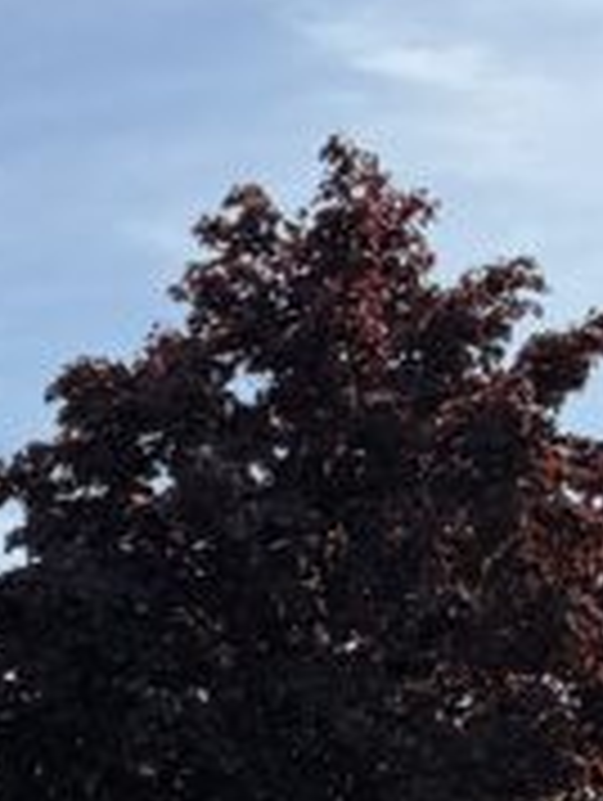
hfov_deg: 10.1
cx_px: -536
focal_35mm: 138
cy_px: 1314
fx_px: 3198
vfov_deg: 13.2
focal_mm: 6.76
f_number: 1.78
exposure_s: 1/5814
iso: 80
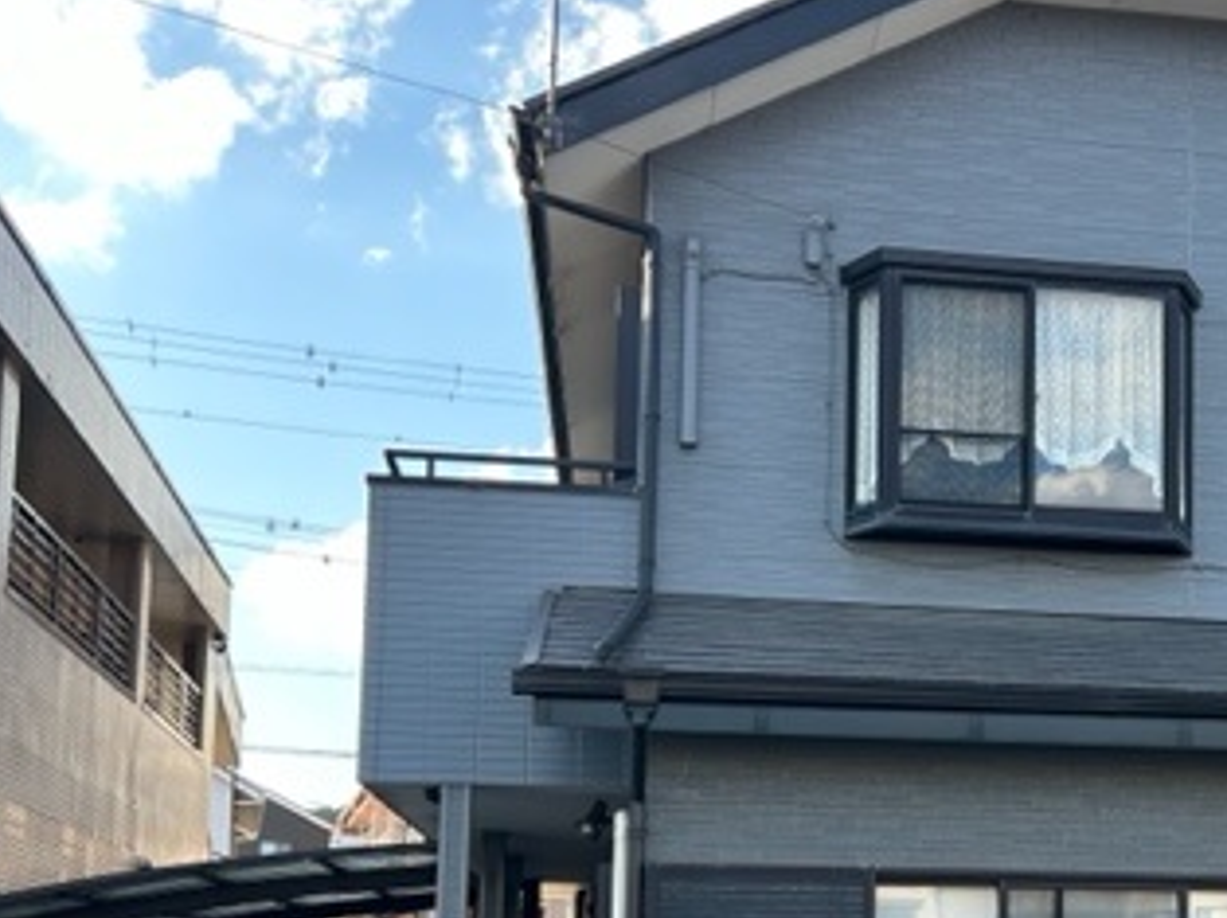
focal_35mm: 53
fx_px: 1877
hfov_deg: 35.2
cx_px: 953
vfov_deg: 26.6
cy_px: 809
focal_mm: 5.7
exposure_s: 1/775
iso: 50
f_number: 1.5
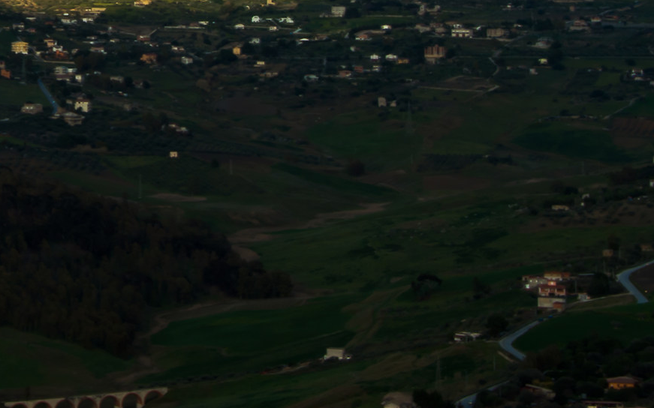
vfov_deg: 8.7
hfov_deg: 14.0
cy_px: -139
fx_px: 2627
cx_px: -5
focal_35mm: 147
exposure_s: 1/10
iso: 125
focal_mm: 35
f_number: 29
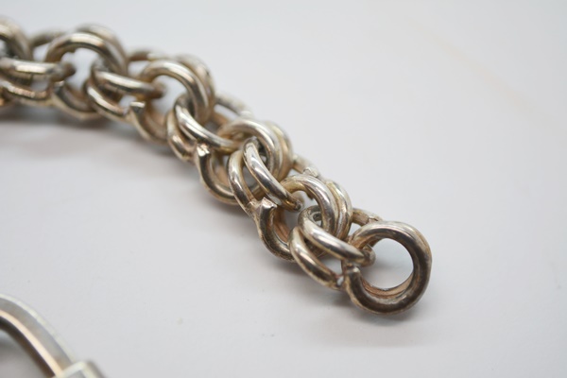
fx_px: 1063
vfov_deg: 20.2
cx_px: 284
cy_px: 189
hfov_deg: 29.9
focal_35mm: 68
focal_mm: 45
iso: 320
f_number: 5.6
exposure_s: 1/125
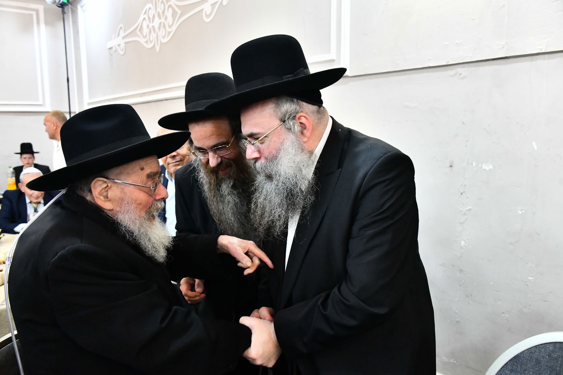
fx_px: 438
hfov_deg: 65.5
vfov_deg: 46.4
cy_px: 188
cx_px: 282
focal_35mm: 28
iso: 5000
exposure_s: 1/125
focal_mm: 28
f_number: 5.6
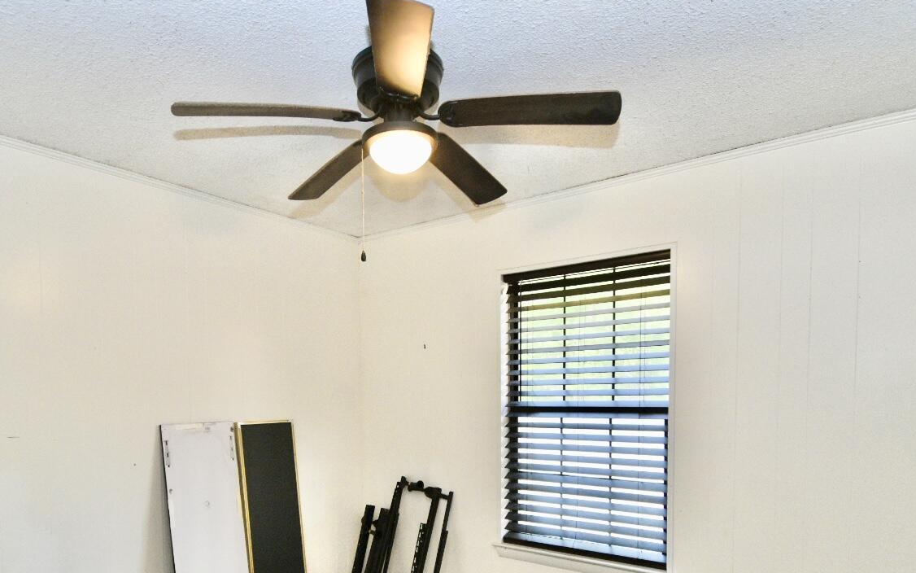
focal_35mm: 22
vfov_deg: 52.9
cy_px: 420
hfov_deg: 79.5
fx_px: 549
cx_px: 425
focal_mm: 10
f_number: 4.5
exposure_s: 1/125
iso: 1100
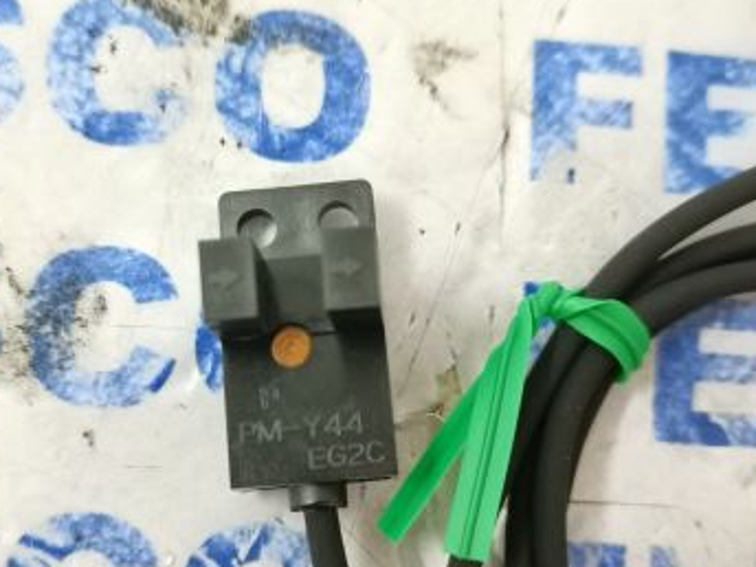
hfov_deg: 38.1
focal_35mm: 50
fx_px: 1092
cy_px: 314
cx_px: 338
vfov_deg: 29.1
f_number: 1.8
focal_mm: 5.58
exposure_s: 1/20
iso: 1000
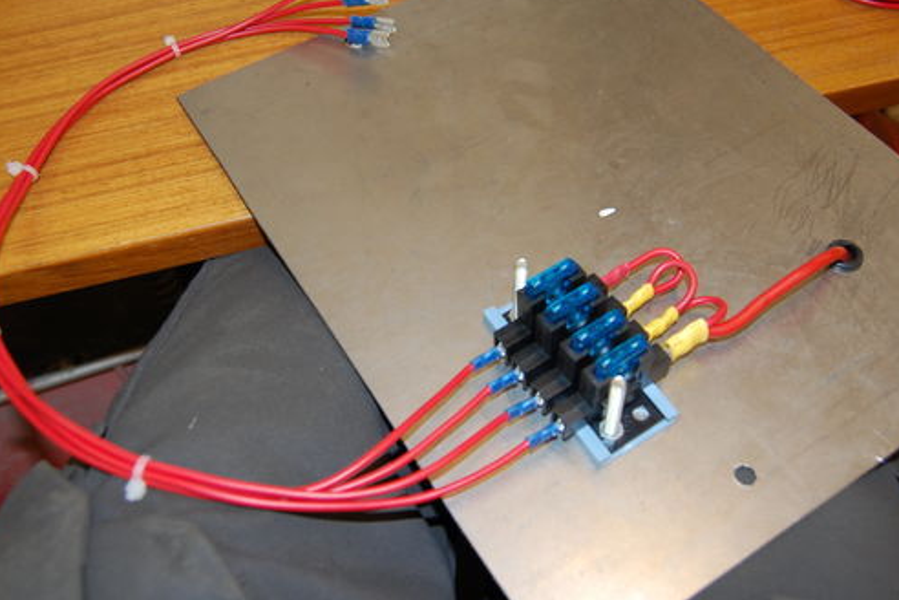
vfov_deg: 34.2
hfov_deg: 49.6
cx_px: 450
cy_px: 260
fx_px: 974
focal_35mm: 39
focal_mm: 20
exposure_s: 1/60
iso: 400
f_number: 3.8
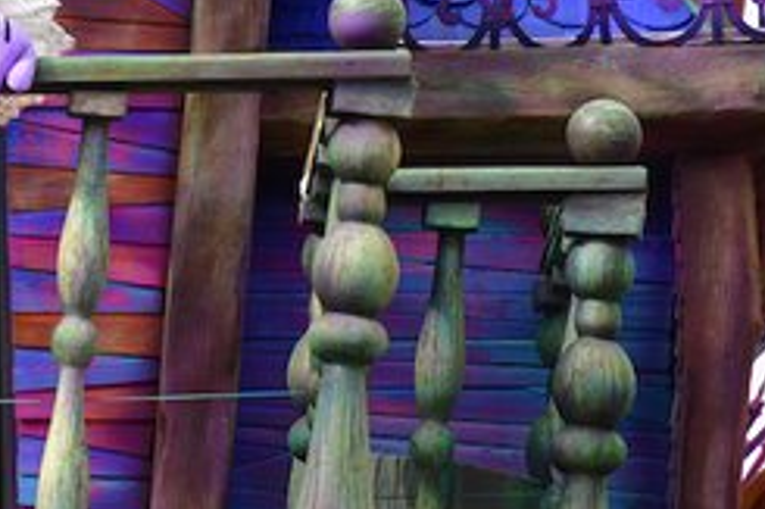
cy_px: 56
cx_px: -303
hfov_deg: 2.8
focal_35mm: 735
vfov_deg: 1.9
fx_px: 15608
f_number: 2.8
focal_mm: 200
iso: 250
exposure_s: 1/2500
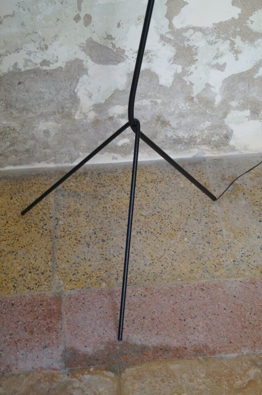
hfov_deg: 22.6
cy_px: 198
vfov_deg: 33.4
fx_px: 657
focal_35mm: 60
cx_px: 131
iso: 640
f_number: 5.6
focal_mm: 40
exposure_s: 1/80
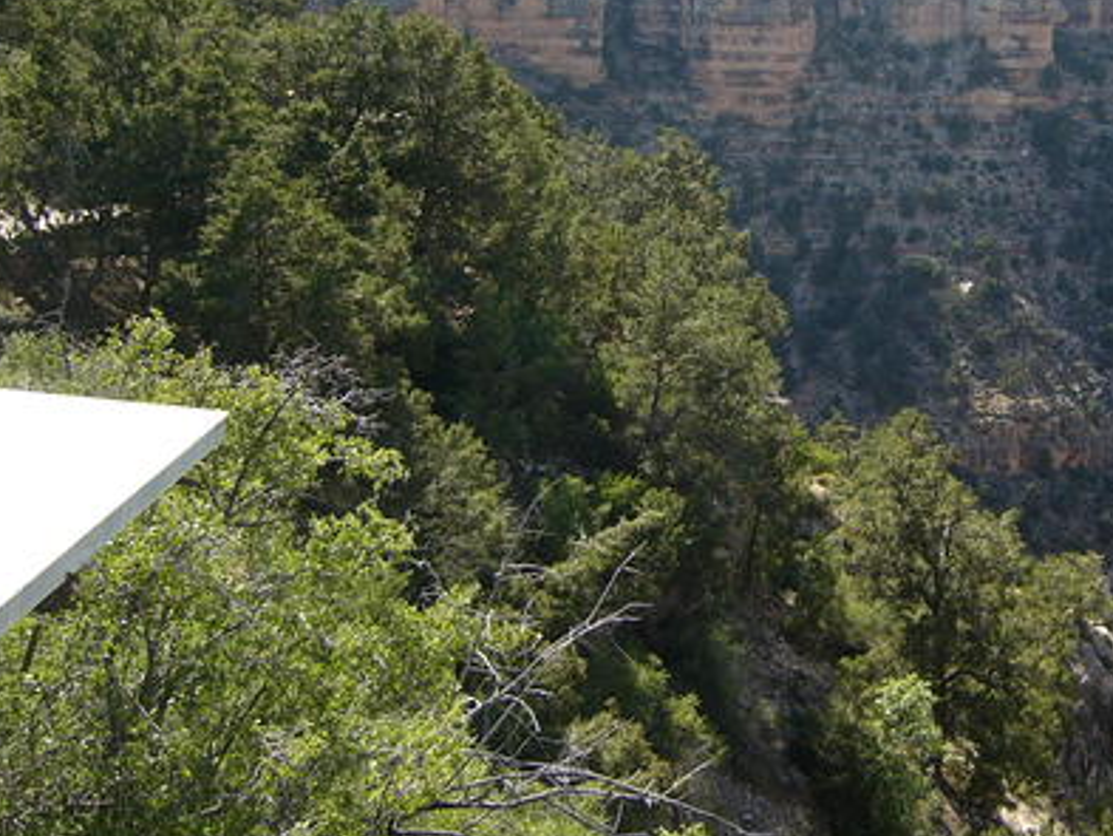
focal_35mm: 57
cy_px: 187
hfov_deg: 33.2
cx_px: 816
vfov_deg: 25.3
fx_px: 1833
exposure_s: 1/400
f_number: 2.8
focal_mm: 5.8
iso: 50
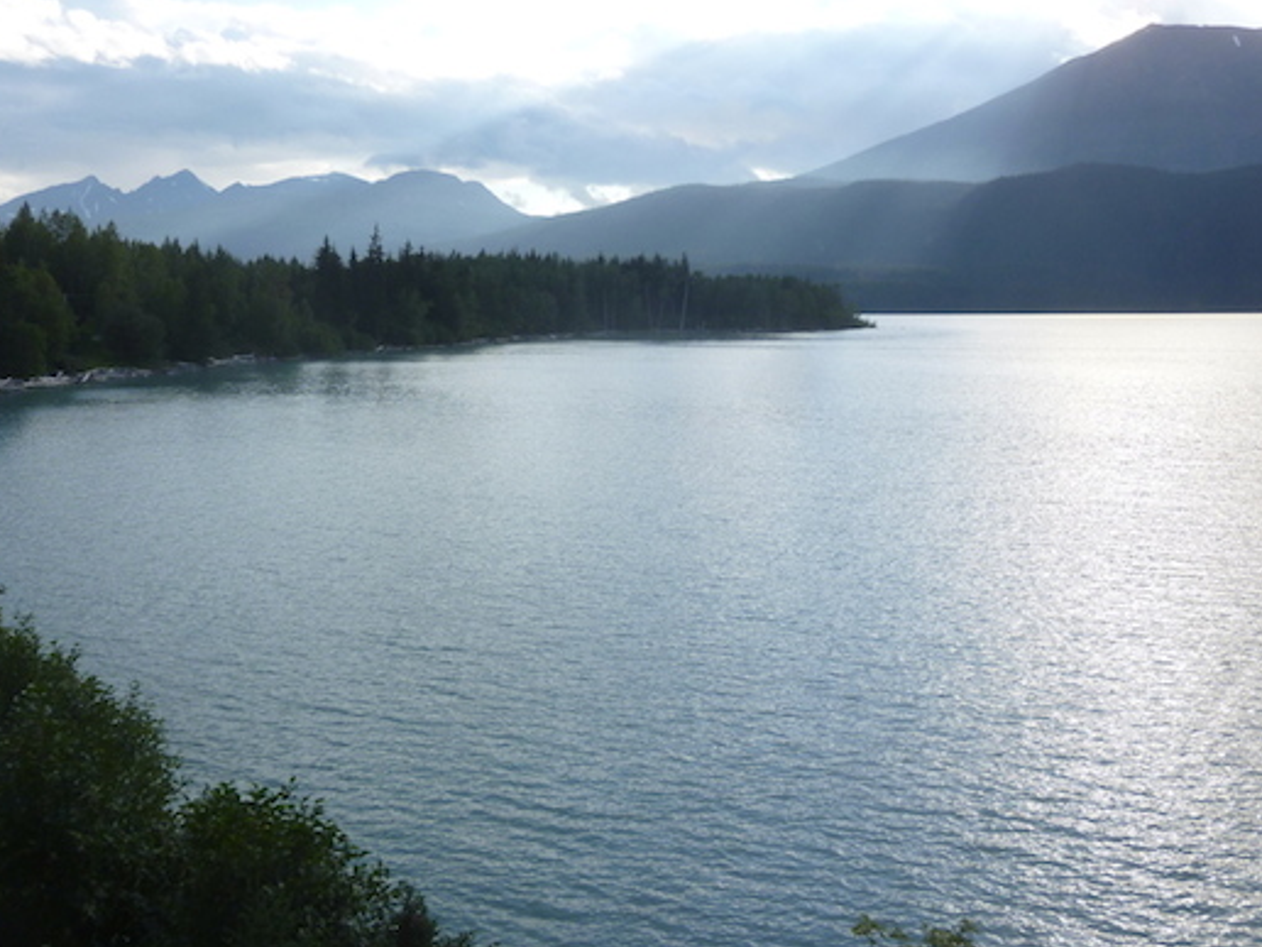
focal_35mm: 31
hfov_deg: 58.2
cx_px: 707
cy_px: 418
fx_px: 1130
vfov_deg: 45.4
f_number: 3.1
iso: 100
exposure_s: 1/500
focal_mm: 4.5
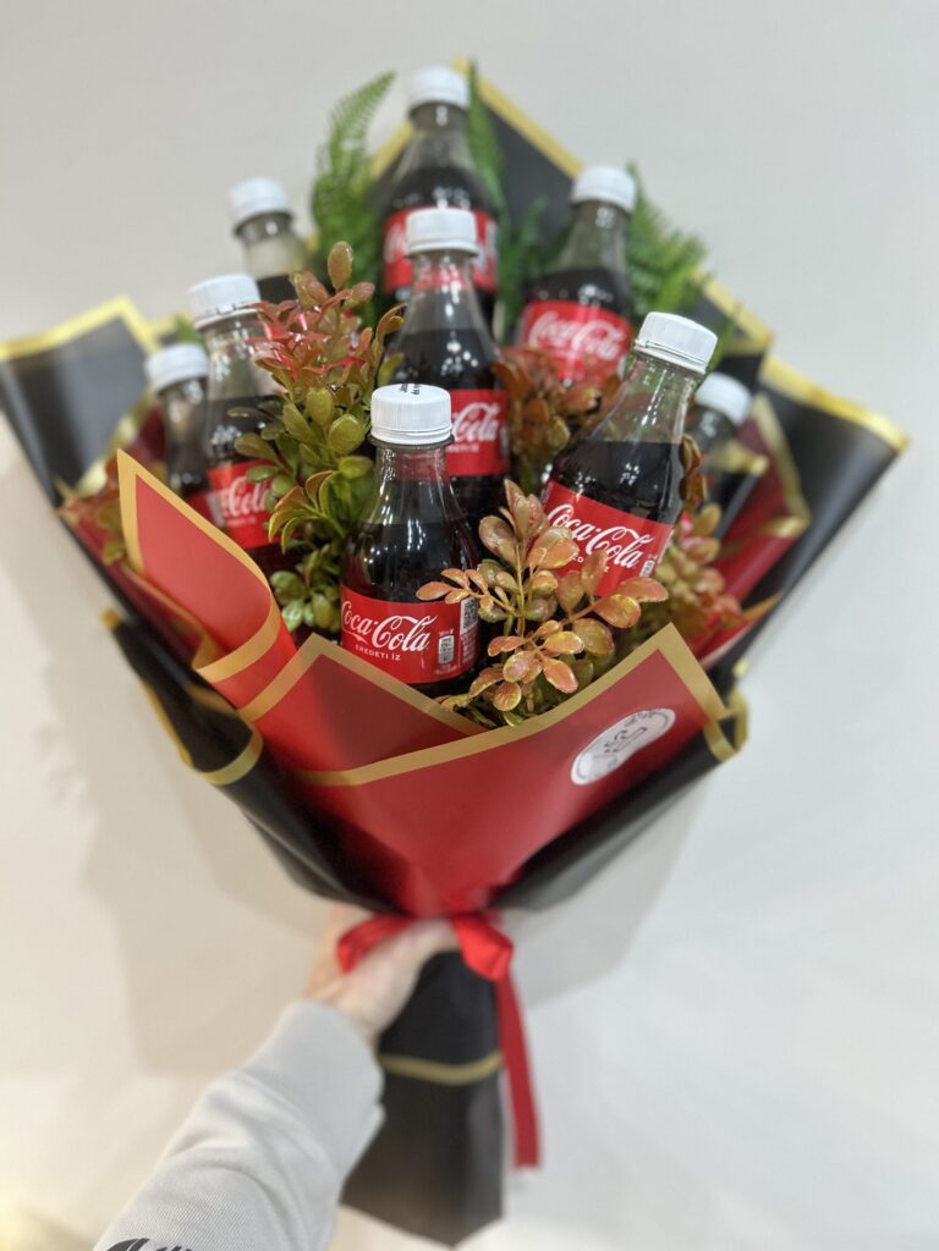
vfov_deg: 67.3
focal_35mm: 26
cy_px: 626
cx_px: 470
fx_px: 940
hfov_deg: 53.1
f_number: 1.5
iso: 400
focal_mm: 5.7
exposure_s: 1/50
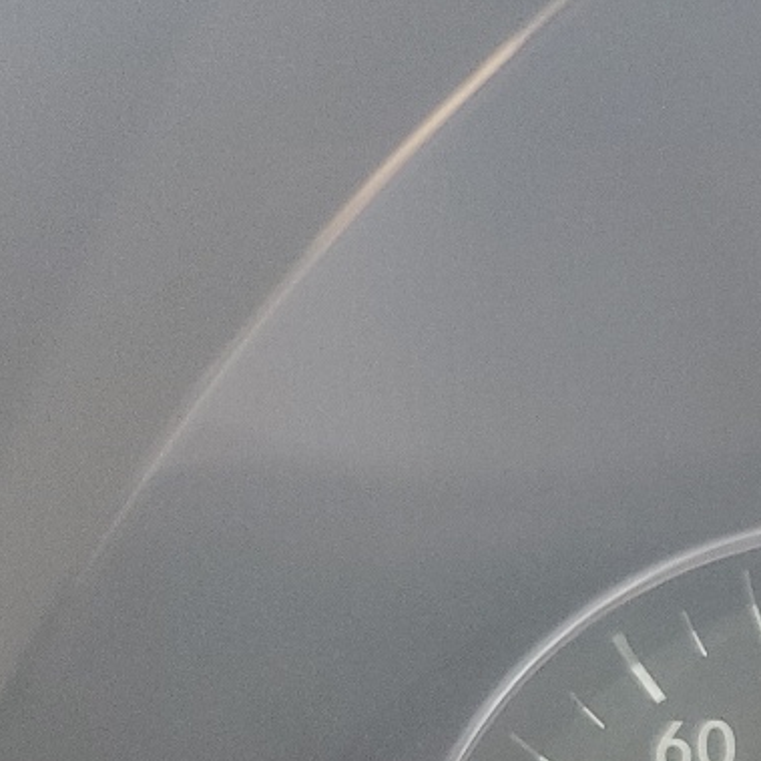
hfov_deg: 15.1
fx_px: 2413
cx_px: 1442
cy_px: 944
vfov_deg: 17.0
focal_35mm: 97
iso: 105
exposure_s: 1/60.2
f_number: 1.5
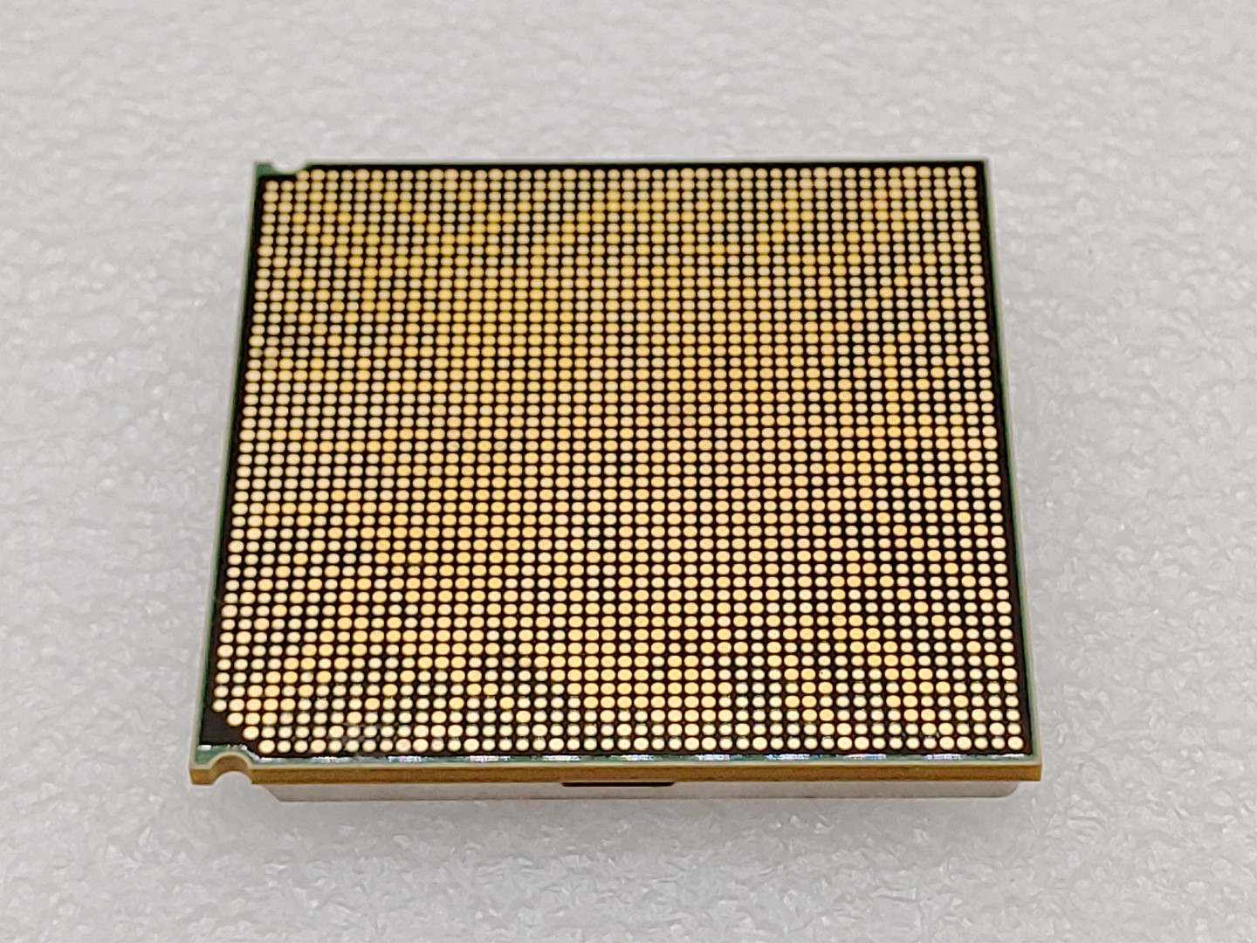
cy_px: 472
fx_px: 3196
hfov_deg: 22.3
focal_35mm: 88
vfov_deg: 16.8
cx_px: 628
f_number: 1.8
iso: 50
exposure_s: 1/198
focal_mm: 4.36
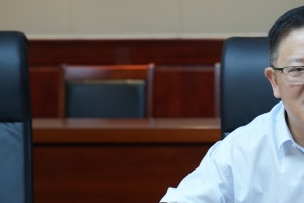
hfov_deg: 14.5
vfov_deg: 9.8
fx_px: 1182
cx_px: 283
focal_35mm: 140
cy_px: 117
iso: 800
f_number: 3.5
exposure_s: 1/80
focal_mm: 70
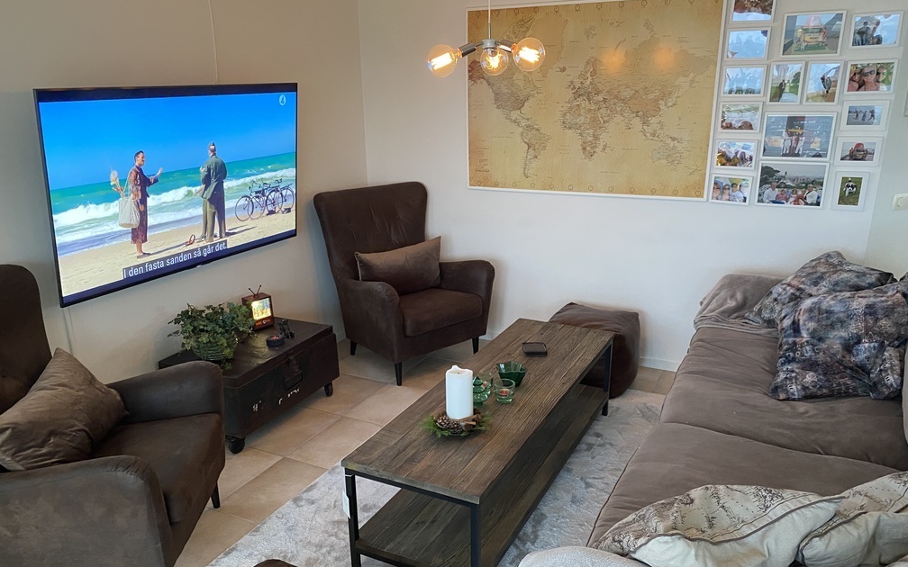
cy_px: 328
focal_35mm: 28
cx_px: 449
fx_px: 693
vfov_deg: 44.4
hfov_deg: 66.5
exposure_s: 1/25
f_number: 1.8
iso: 800
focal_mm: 4.25
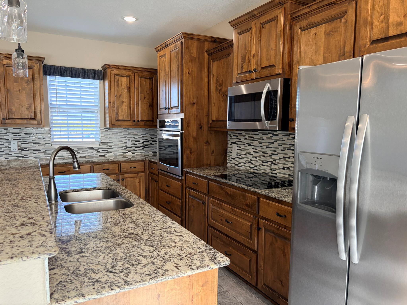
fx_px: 306
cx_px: 204
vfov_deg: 53.1
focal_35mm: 26
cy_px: 152
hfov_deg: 67.3
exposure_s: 1/120
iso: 160
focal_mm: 5.96
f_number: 1.6
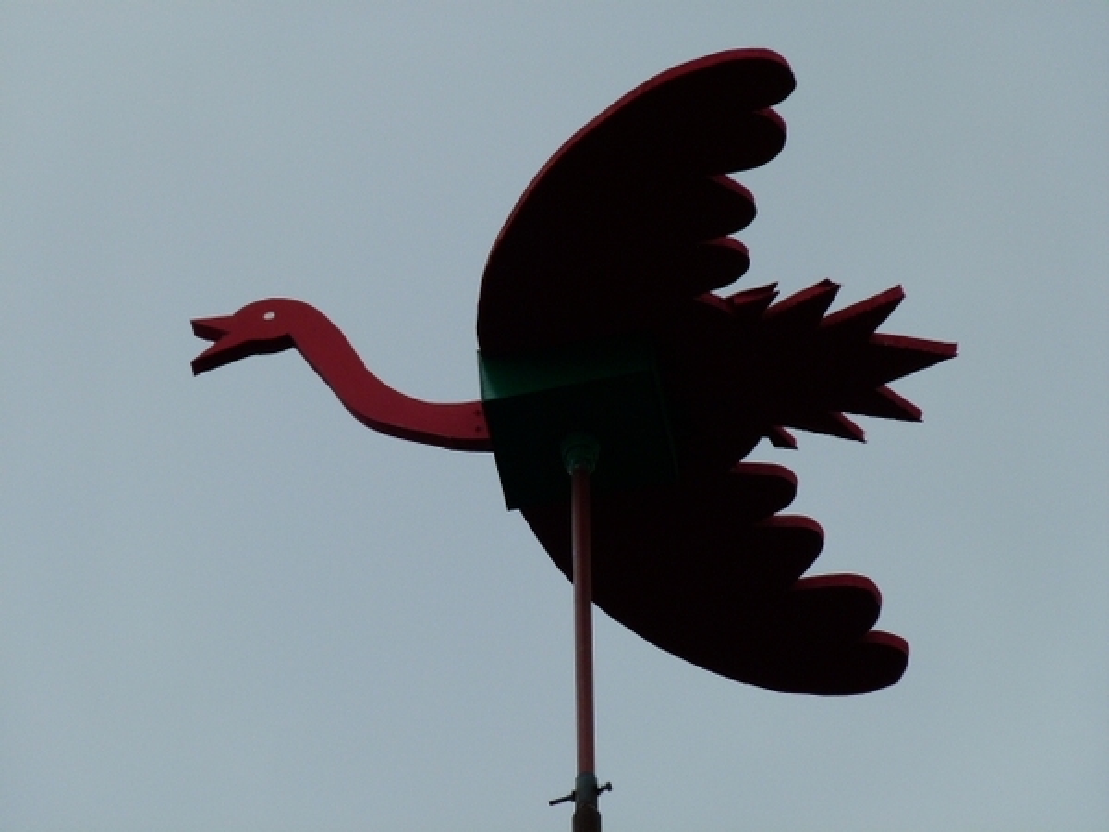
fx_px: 15922
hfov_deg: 4.0
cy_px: 416
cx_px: 554
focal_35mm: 497
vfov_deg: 3.0
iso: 100
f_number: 4.6
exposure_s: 1/640
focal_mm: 89.4
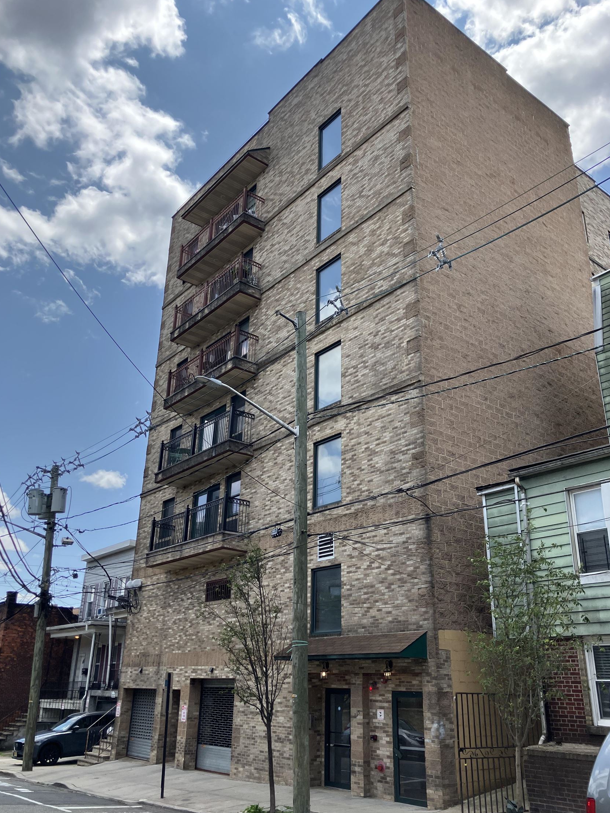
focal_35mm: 29
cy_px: 407
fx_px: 682
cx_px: 305
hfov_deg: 48.2
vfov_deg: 61.7
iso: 32
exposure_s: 1/1350
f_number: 1.8
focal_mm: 3.99
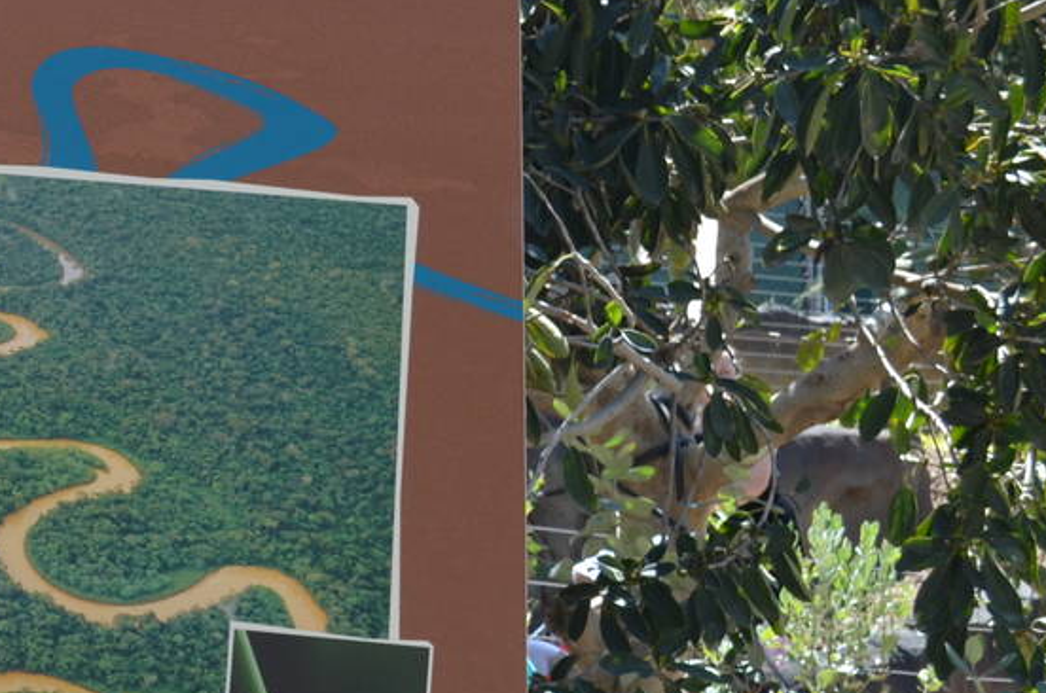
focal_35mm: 113
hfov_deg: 16.7
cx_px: -447
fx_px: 3278
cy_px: 468
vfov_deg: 12.1
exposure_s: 1/200
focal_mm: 26
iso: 200
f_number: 7.1
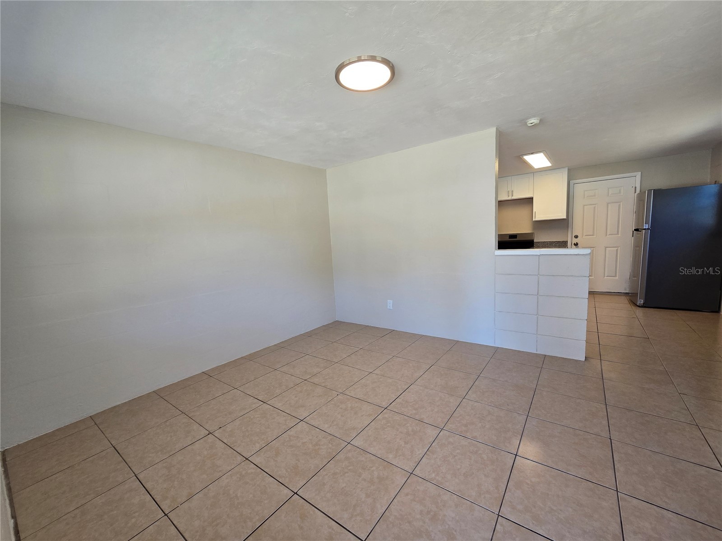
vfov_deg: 89.9
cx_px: 361
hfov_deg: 106.2
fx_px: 271
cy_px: 270
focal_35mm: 13
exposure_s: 1/60
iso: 64
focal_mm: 2.2
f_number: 2.2
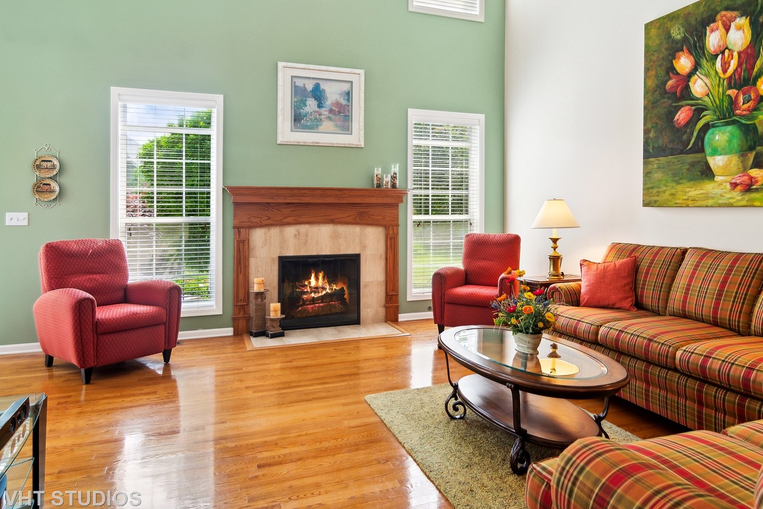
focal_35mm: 22
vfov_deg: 57.0
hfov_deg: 78.5
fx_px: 466
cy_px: 219
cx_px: 400
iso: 200
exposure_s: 1/50
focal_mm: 12
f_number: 8
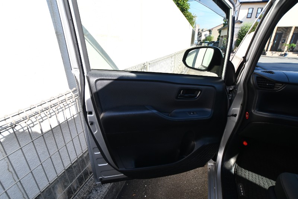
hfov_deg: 96.7
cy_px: 100
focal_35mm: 16
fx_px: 132
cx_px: 149
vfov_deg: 73.7
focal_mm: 11
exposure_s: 1/250
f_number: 7.1
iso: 200
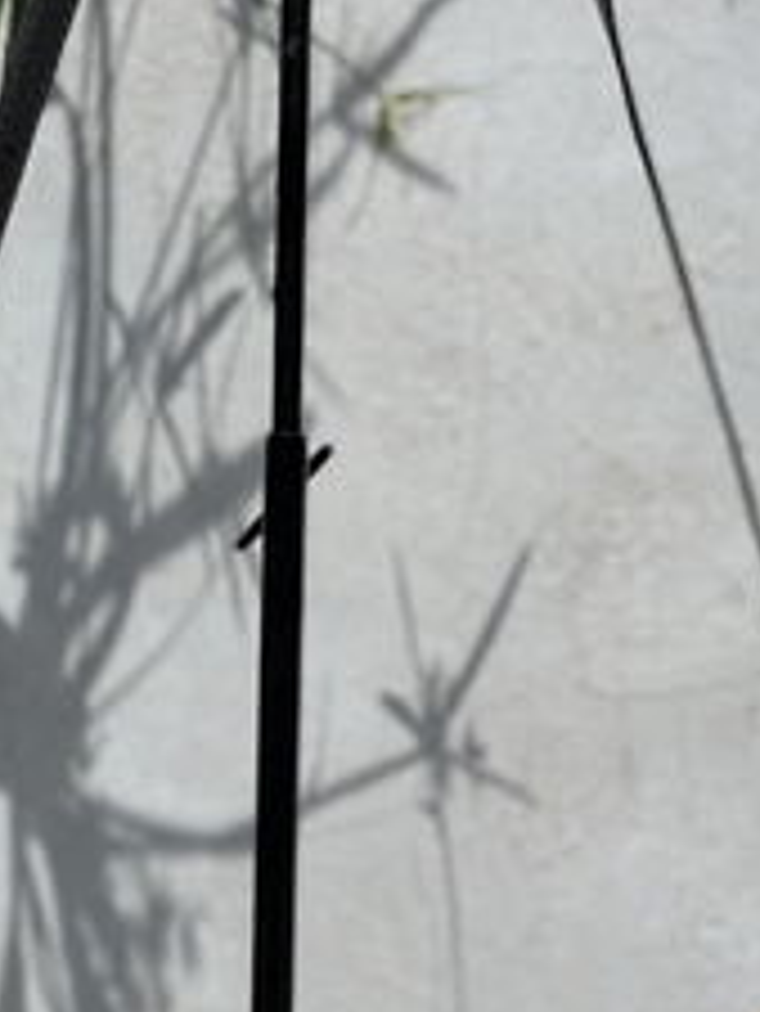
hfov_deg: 12.0
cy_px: 789
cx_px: 238
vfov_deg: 15.9
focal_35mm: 123
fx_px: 3597
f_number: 1.6
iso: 32
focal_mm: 5.96
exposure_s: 1/3937
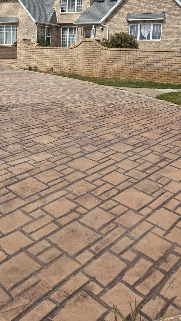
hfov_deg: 31.0
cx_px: 64
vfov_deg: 50.7
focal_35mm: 38
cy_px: 83
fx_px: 324
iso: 80
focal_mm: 5.4
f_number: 1.8
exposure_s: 1/5399
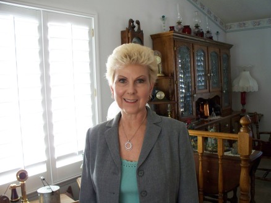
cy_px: 99
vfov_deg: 38.6
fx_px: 290
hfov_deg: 50.2
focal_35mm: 37
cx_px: 134
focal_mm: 7.54
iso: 200
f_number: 2.8
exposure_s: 1/60
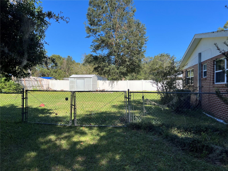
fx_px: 171
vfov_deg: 53.1
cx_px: 114
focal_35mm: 26
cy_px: 86
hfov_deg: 67.3
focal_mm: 5.7
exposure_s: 1/2208
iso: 50
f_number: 1.5
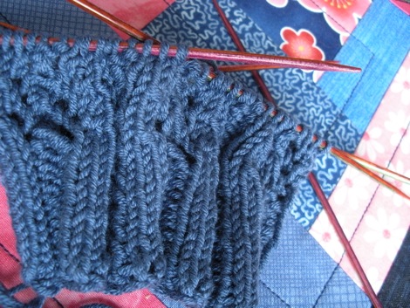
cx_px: 205
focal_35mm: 36
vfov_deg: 39.7
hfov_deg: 51.3
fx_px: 427
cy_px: 154
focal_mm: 6.3
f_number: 3.5
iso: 400
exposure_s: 1/21.1
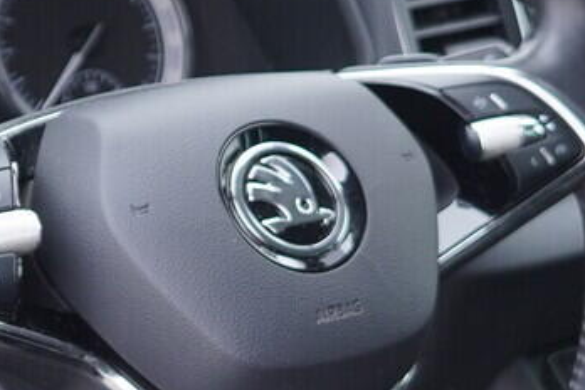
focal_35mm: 149
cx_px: 262
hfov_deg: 13.8
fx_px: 2421
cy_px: 338
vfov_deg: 9.2
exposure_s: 1/40
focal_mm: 24
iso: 250
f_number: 2.8
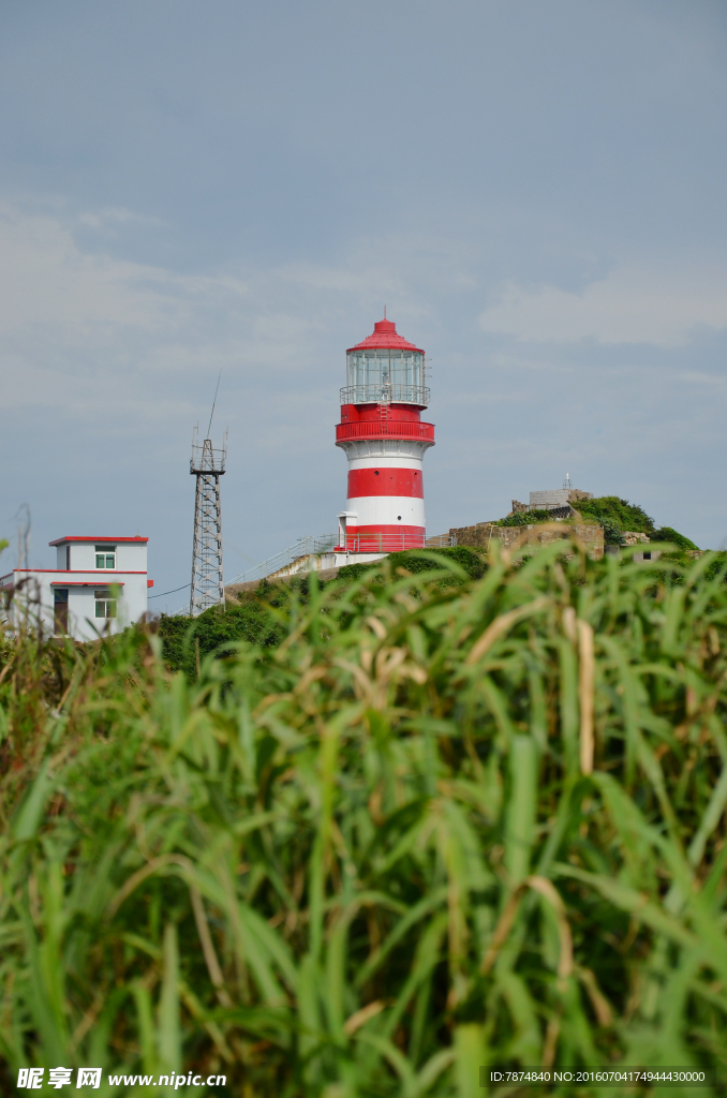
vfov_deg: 16.1
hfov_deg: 10.7
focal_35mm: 128
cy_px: 549
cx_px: 364
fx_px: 3880
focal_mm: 85
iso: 320
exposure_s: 1/2000
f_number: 5.6
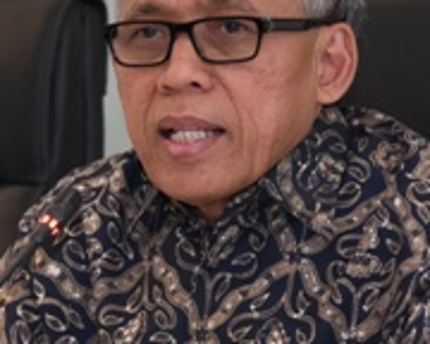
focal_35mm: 499
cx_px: -91
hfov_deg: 3.9
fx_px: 6350
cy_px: 233
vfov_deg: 3.1
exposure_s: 1/160
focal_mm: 120
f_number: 4.5
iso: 2500
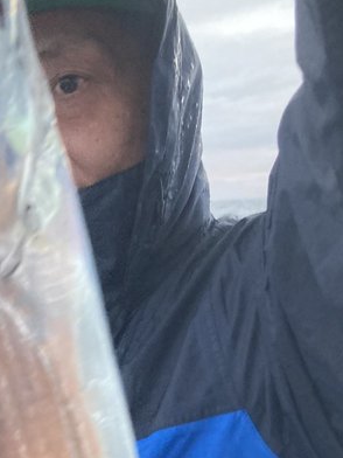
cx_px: 28
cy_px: 435
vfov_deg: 30.0
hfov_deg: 23.3
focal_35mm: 61
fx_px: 806
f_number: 1.8
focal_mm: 3.99
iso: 200
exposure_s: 1/60
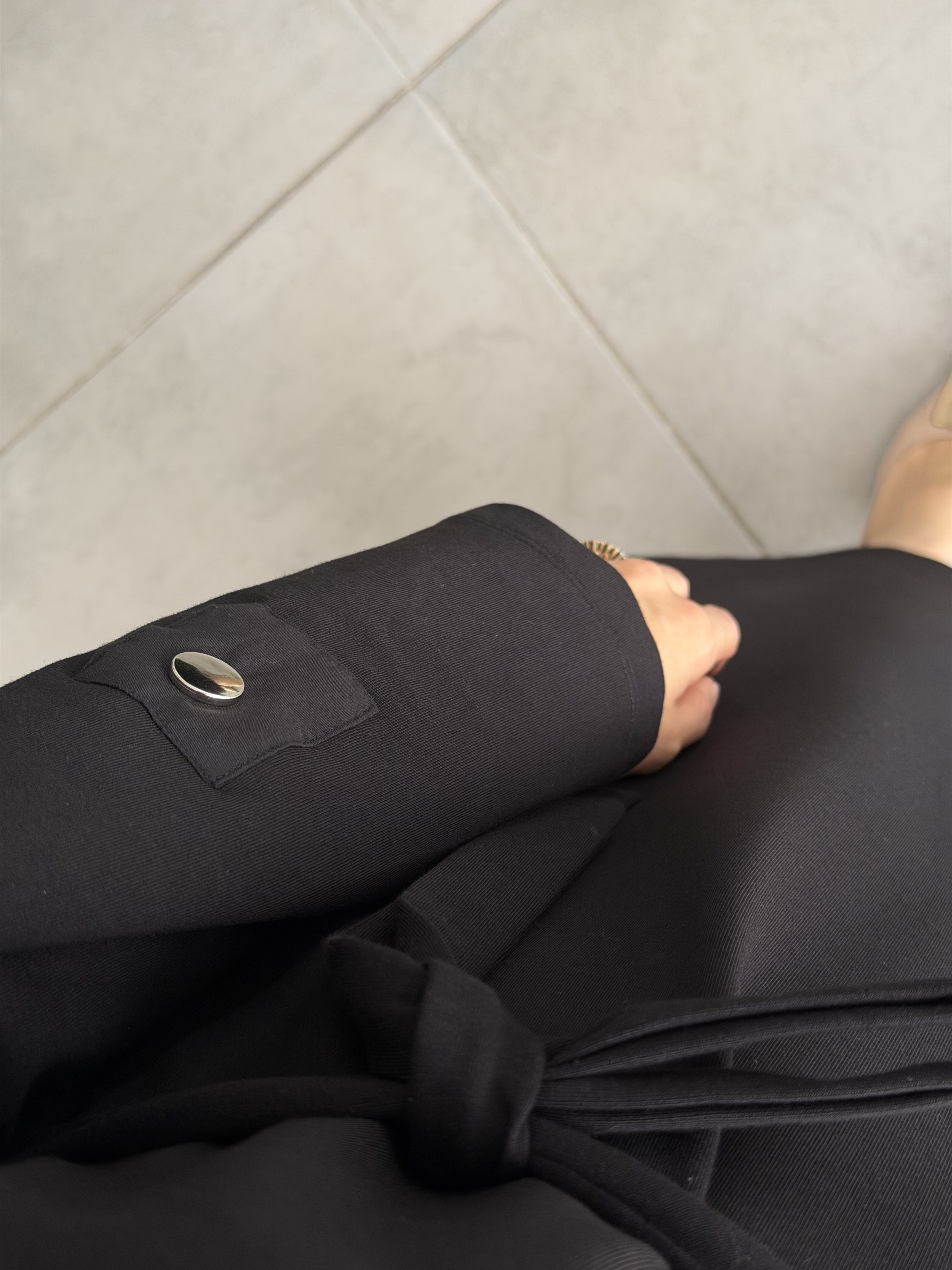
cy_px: 635
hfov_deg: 30.3
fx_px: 1760
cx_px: 476
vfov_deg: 39.7
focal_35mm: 48
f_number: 1.78
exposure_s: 1/121
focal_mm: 6.76
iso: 80
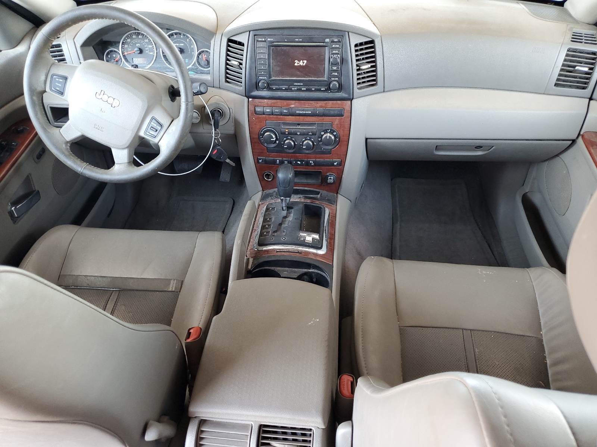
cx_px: 298
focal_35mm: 26
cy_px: 224
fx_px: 448
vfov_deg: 53.1
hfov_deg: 67.3
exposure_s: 1/60.2
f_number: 1.5
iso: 121
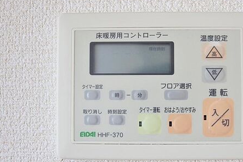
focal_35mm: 52
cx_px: 156
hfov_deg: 37.9
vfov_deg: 26.0
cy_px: 83
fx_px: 351
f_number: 5
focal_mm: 24
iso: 100
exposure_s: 1/40
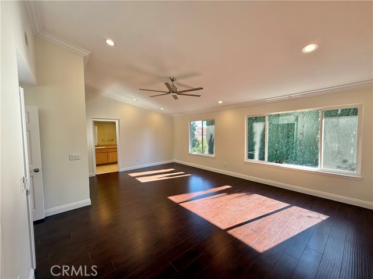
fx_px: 151
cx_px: 186
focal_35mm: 14
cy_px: 140
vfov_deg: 85.7
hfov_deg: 102.1
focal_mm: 2.22
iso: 50
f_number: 2.2
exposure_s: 1/99
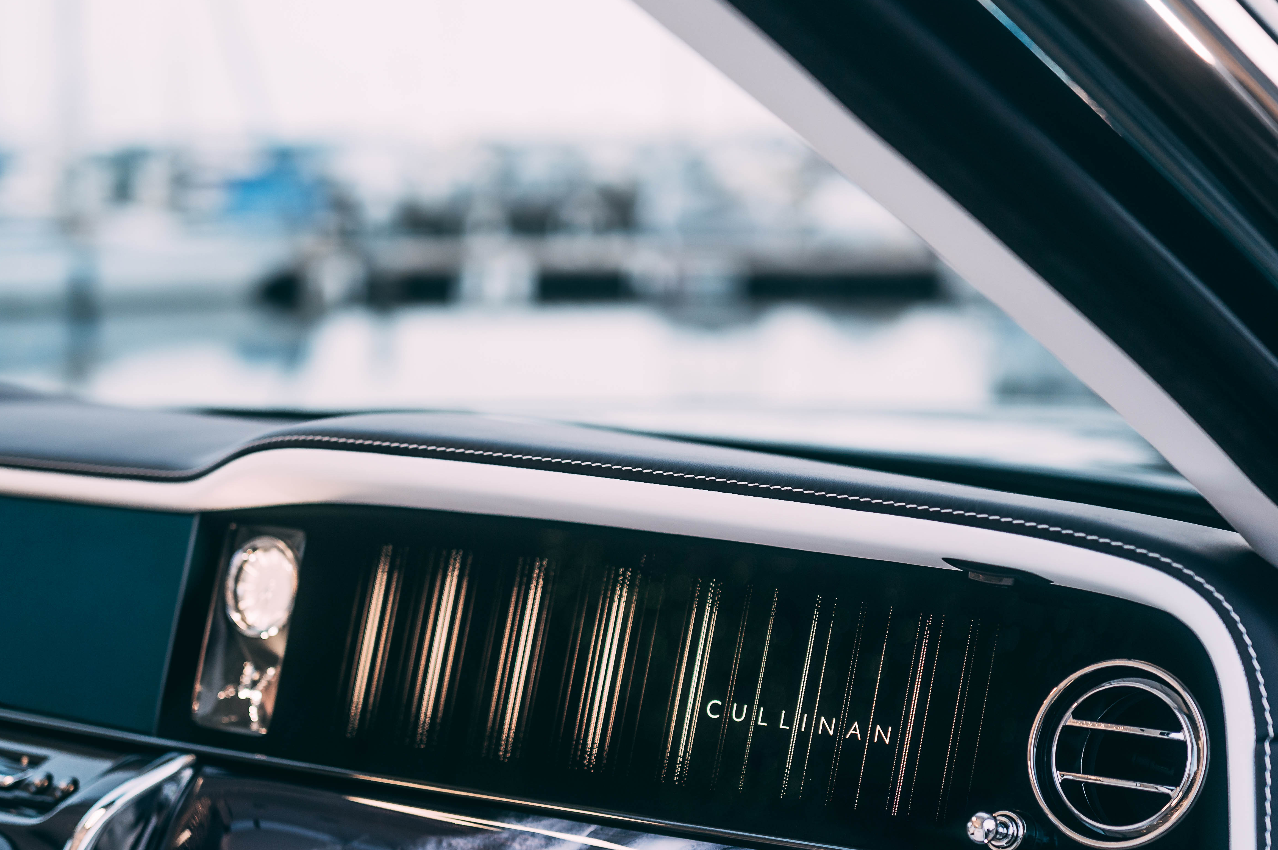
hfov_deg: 23.1
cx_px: 592
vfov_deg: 15.5
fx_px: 3122
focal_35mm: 88
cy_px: 627
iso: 200
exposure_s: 1/2
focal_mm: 43
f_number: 2
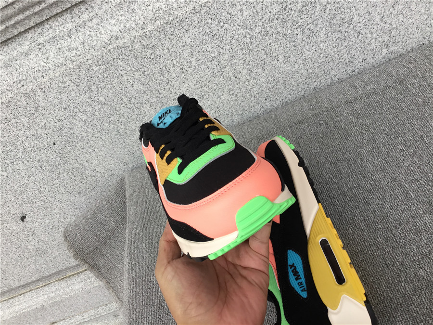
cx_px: 216
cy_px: 162
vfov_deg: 45.4
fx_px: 388
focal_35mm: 31
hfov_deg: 58.4
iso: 40
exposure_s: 1/100
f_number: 2.4
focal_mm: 3.3
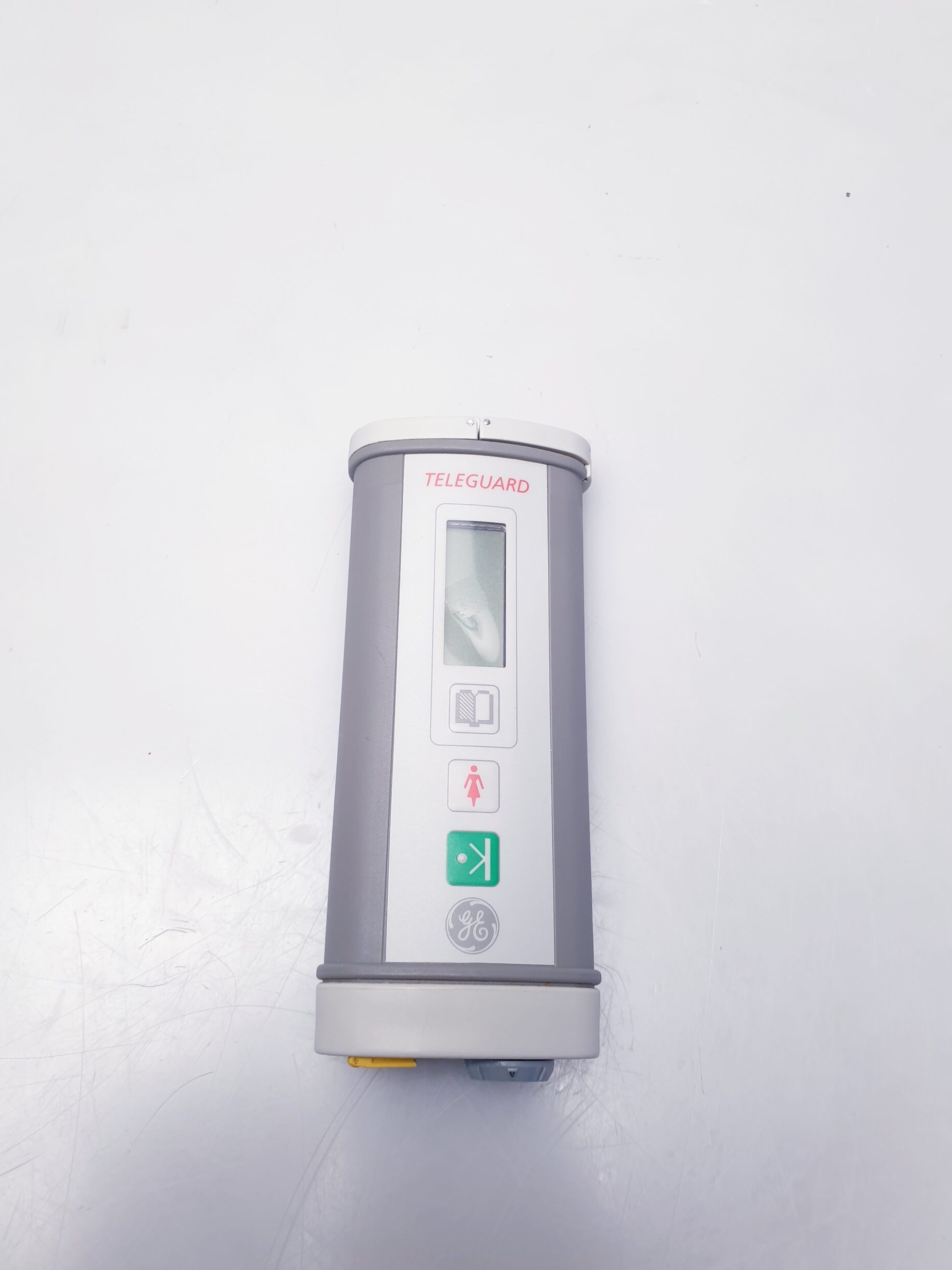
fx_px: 990
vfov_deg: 65.3
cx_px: 459
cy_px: 630
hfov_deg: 51.3
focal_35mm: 27
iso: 80
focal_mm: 4.3
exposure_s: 1/50
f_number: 2.4
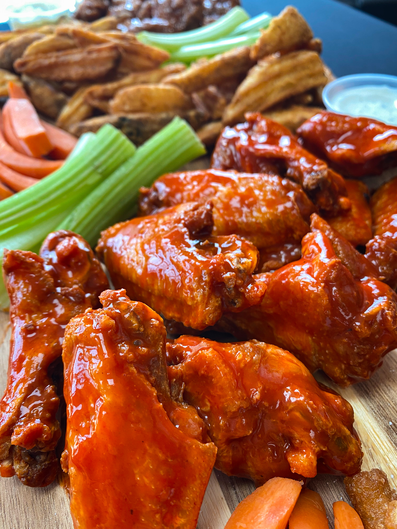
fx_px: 398
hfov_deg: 53.1
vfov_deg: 67.3
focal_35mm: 26
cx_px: 198
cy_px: 264
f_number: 1.8
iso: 100
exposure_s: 1/60
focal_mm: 4.25
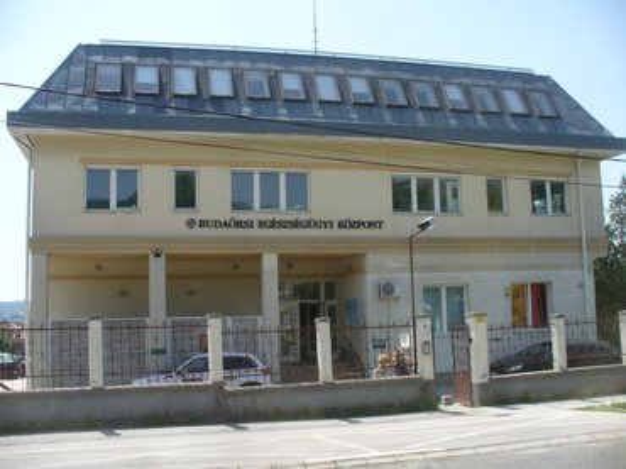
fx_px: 669
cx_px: 313
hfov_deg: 50.2
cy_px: 234
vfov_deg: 38.6
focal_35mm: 37
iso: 80
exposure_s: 1/200
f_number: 5.6
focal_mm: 6.1
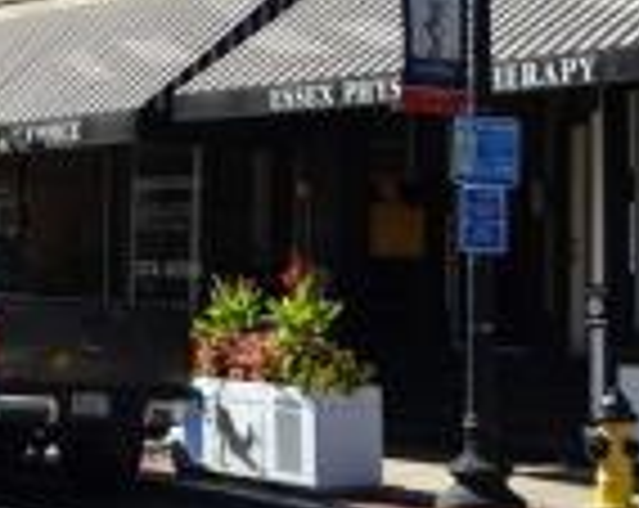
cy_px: 13
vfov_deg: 14.2
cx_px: -97
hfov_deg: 17.3
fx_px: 2019
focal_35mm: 107
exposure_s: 1/200
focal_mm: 24
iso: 100
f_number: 7.1
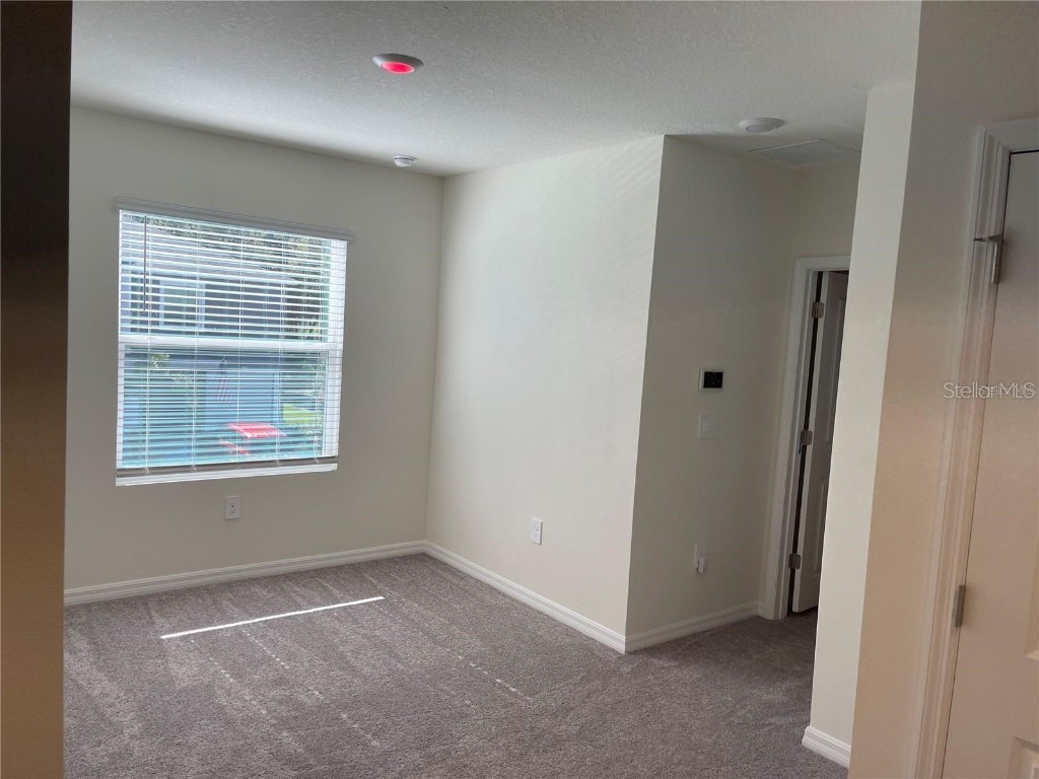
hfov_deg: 67.3
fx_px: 780
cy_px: 390
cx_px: 520
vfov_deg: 53.1
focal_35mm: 26
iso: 32
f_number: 1.6
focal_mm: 5.1
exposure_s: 1/403
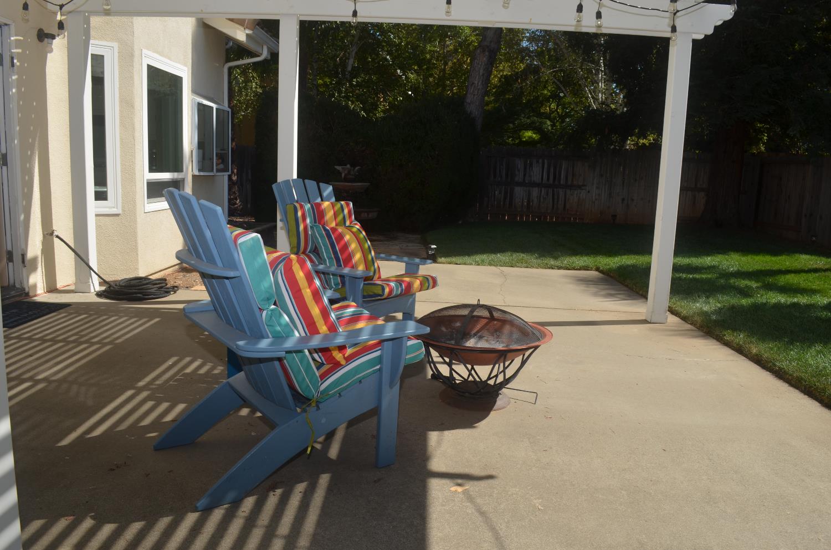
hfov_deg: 67.5
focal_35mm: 27
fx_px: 622
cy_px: 275
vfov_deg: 47.7
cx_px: 416
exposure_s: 1/200
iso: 100
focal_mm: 18
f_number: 9
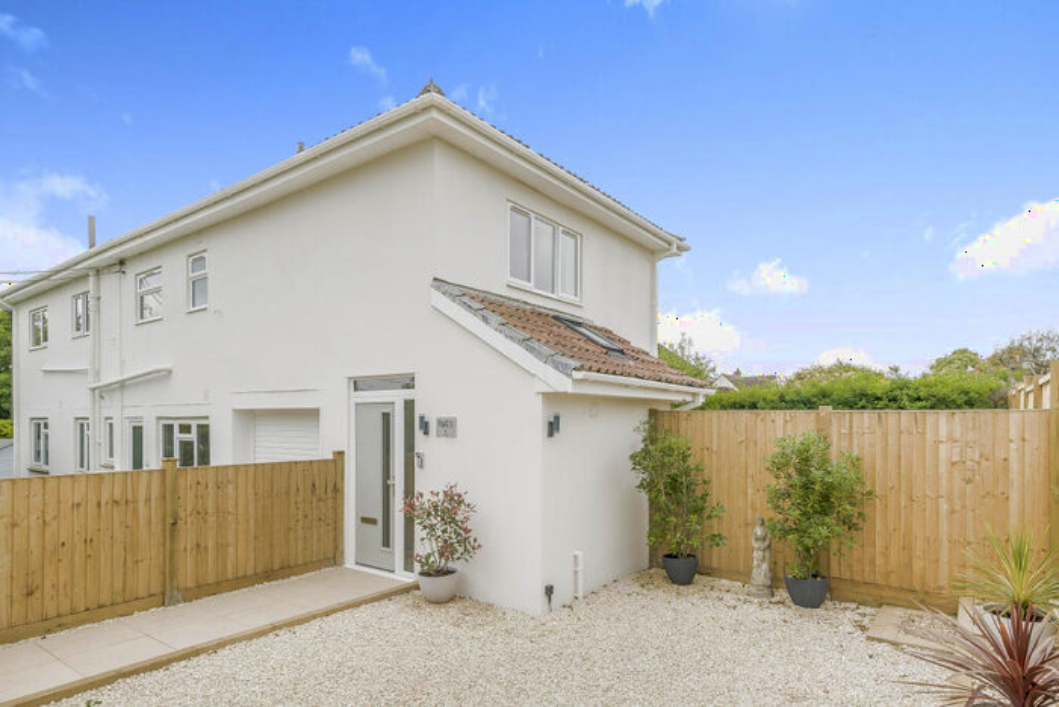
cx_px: 530
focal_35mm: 19
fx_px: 559
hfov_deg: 86.9
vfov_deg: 64.6
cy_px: 354
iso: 400
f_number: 8
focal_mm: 13
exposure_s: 1/200
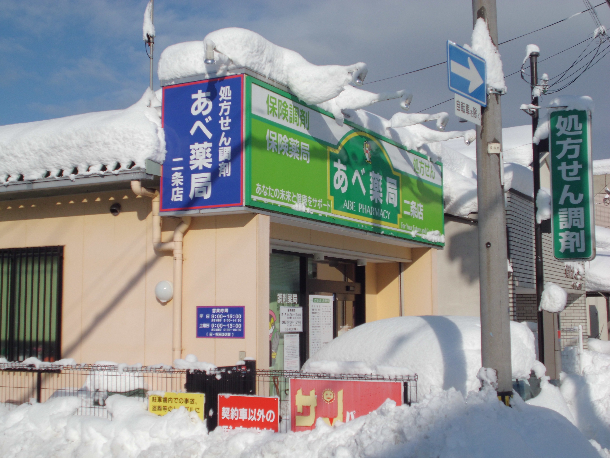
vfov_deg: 29.1
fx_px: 881
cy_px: 229
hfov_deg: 38.2
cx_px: 305
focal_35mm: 50
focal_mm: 9
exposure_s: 1/200
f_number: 11.3
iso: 64
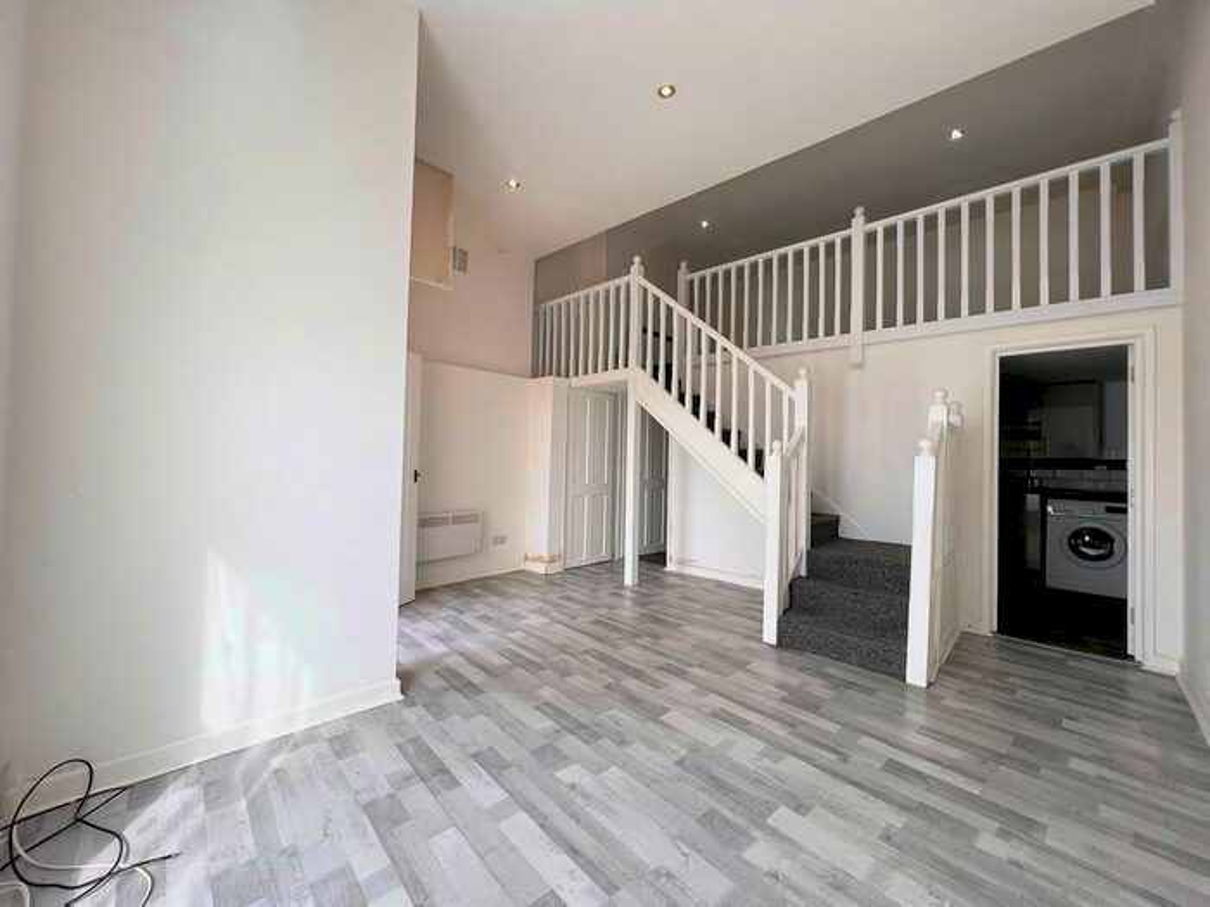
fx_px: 454
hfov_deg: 106.2
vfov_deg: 89.9
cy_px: 454
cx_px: 605
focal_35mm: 13
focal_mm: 1.57
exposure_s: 1/122
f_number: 1.8
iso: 40
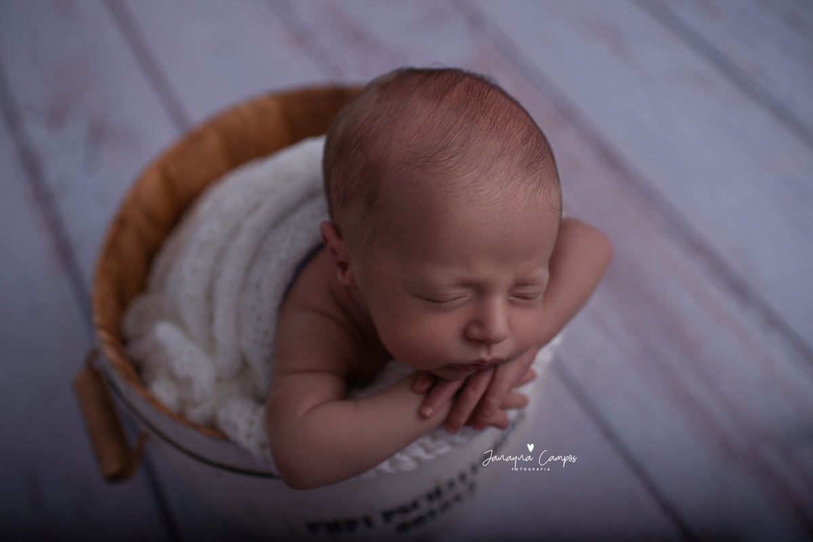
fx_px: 791
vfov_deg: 37.9
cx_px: 406
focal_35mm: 35
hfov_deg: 54.4
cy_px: 271
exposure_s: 1/200
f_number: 2.5
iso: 50
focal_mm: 35
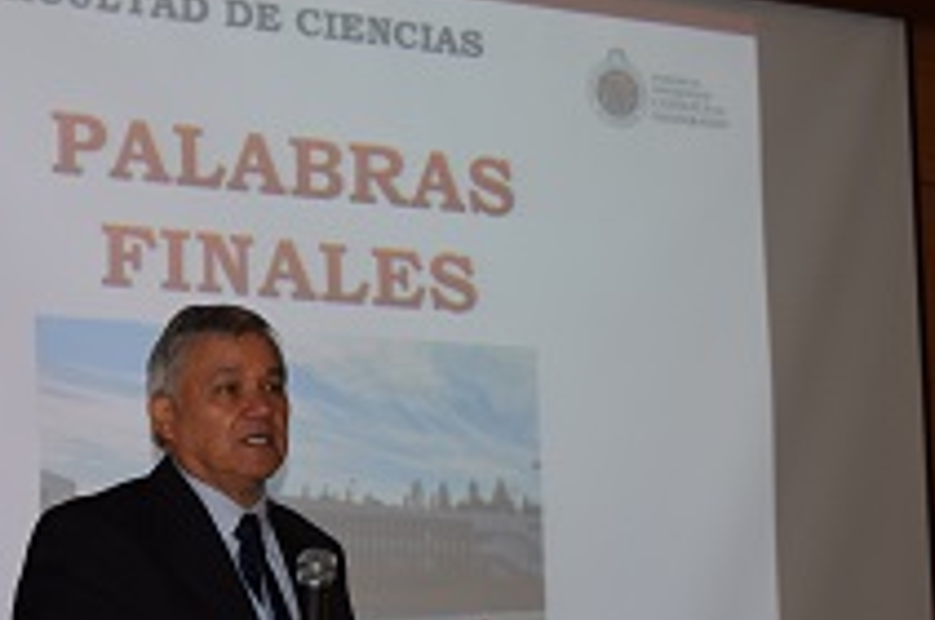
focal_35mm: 115
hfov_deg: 17.8
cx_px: 299
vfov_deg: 11.9
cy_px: 423
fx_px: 2982
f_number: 4.8
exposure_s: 1/60
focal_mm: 38
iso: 800
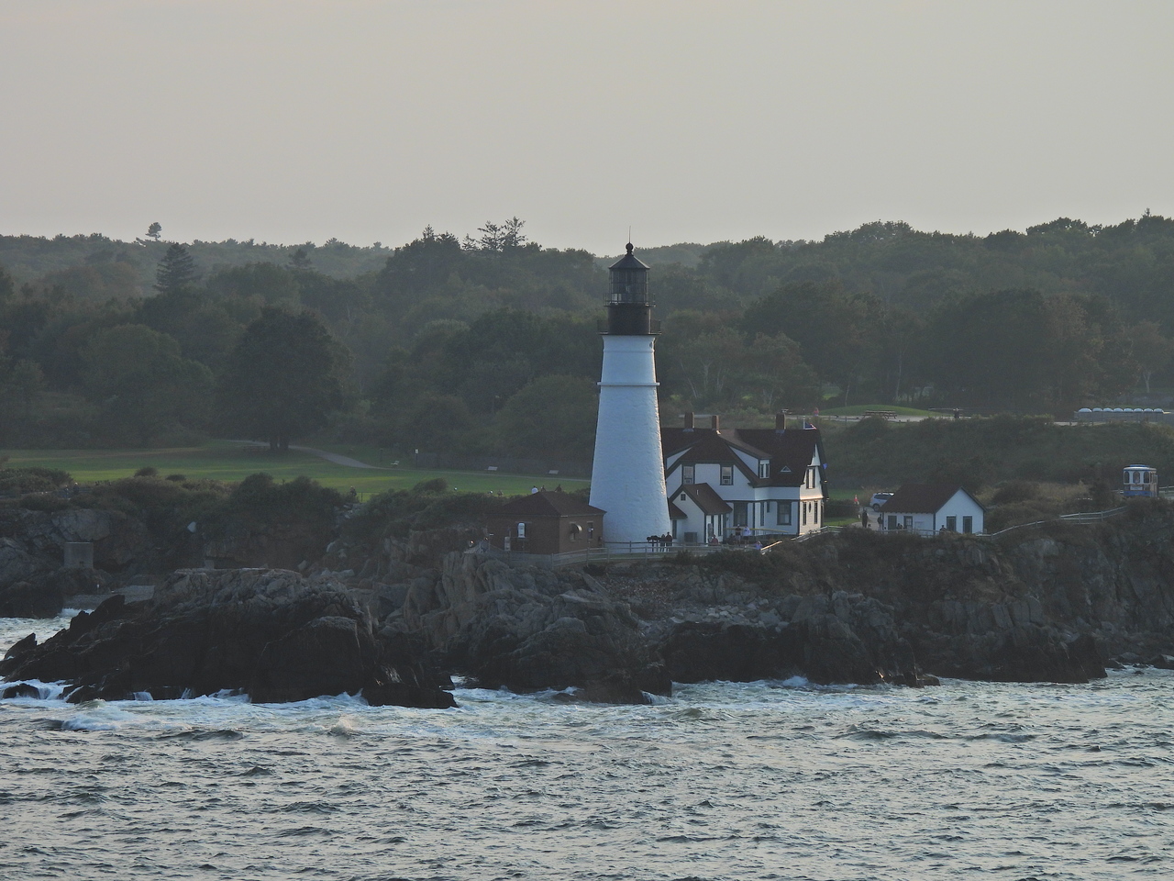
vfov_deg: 8.0
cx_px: 587
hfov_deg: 10.7
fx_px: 6274
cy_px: 440
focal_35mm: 185
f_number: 4.5
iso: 100
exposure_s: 1/800
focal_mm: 33
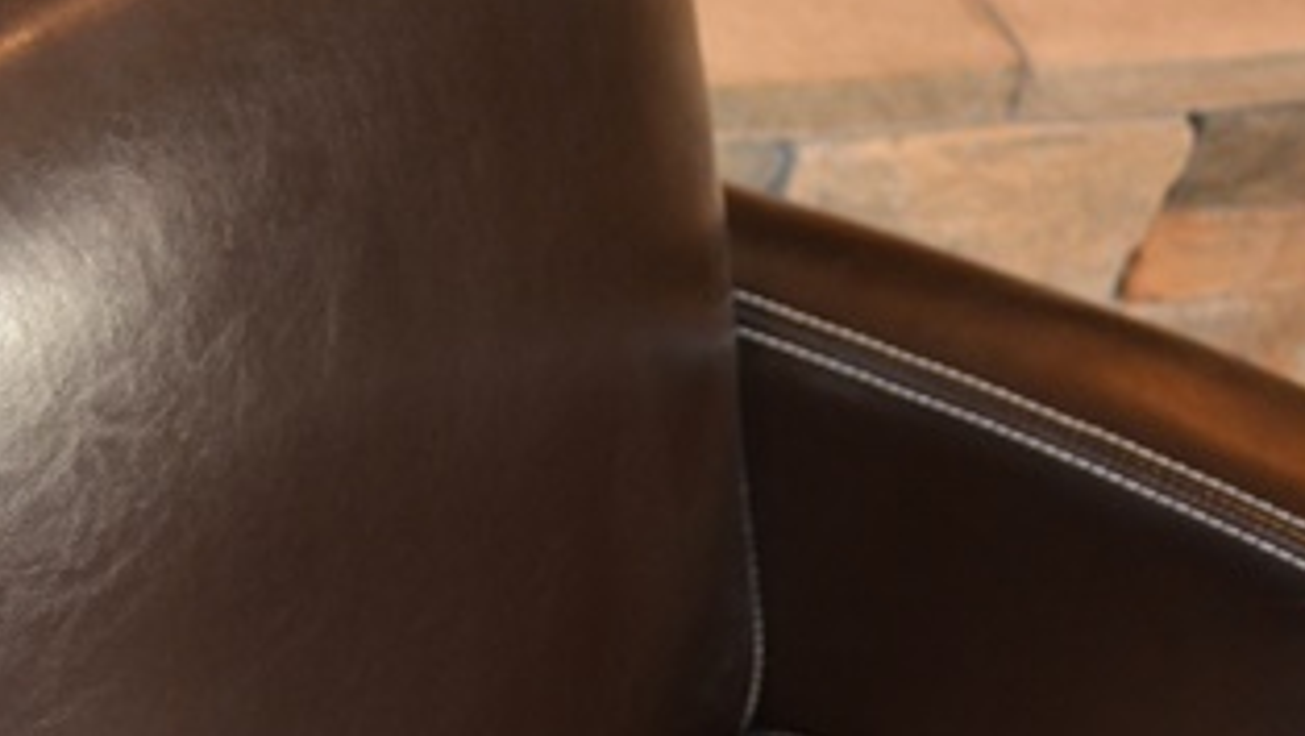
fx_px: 2493
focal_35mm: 72
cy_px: 312
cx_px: 349
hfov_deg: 29.0
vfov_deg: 16.8
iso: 1800
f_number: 4
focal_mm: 24
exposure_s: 1/60
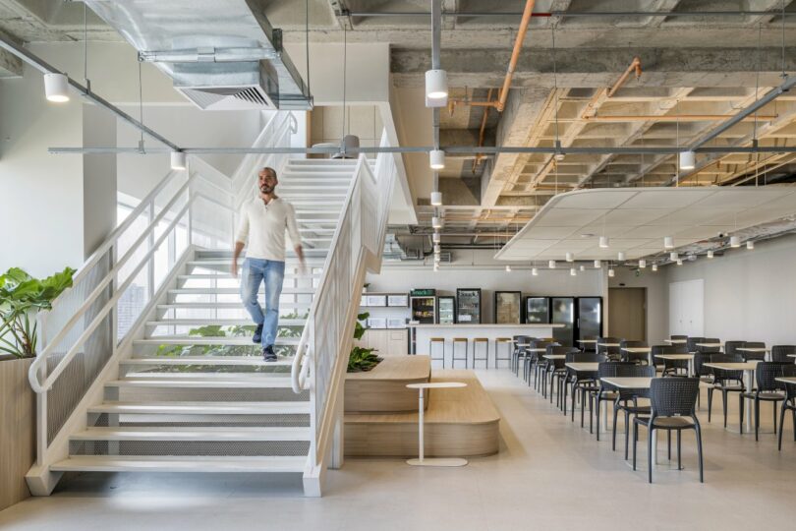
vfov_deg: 41.1
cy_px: 266
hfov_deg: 58.7
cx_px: 398
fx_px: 708
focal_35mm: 32
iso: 100
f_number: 8
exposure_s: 1/3
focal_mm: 32
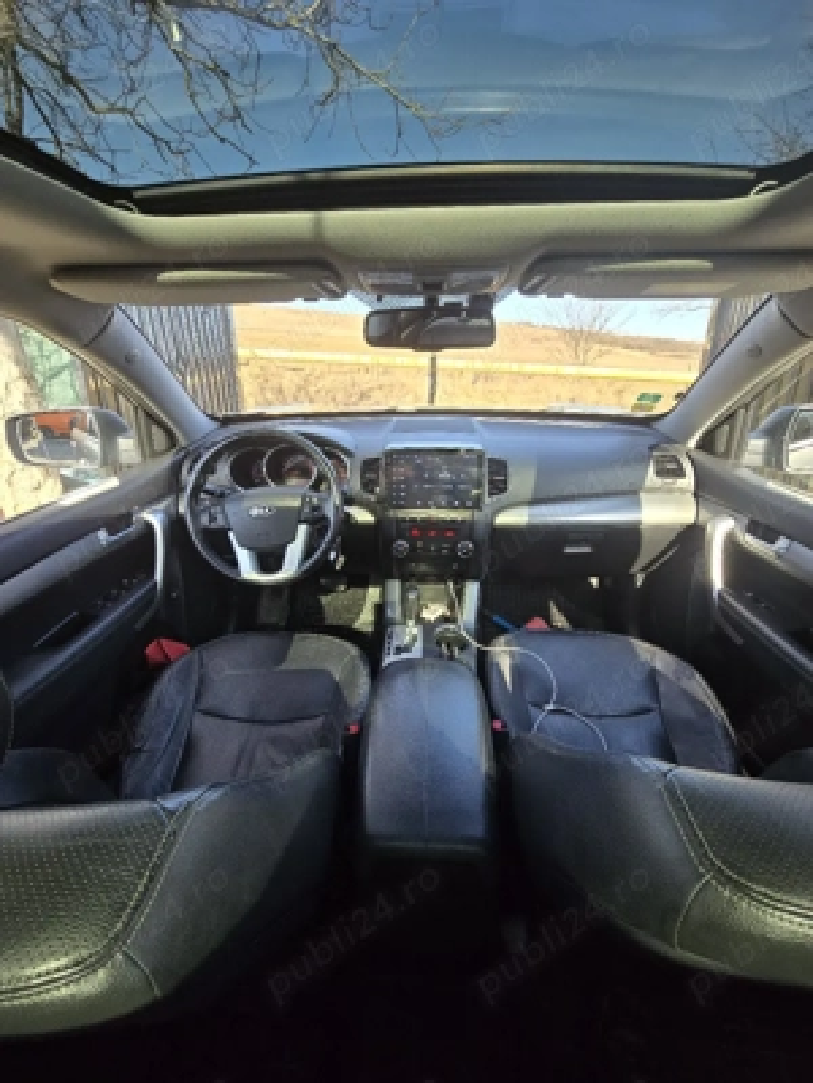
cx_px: 406
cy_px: 542
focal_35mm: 13
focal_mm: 2.2
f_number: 2.2
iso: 125
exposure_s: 1/370
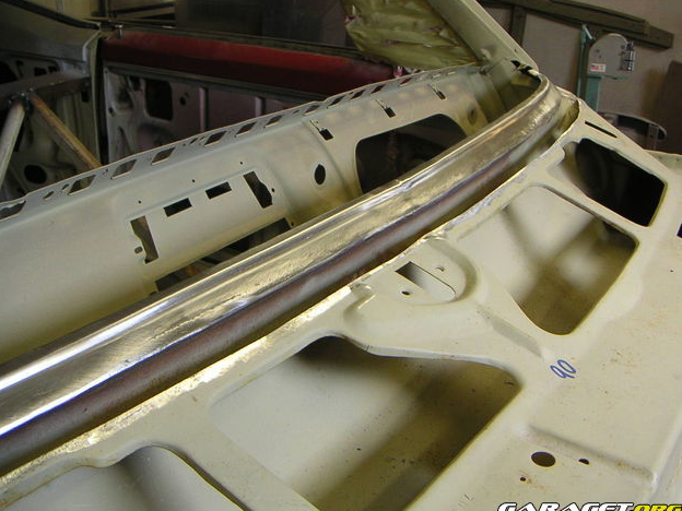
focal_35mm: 41
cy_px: 258
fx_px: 808
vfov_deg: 35.1
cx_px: 336
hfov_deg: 45.8
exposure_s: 1/45
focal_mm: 5.3
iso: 80
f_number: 2.9
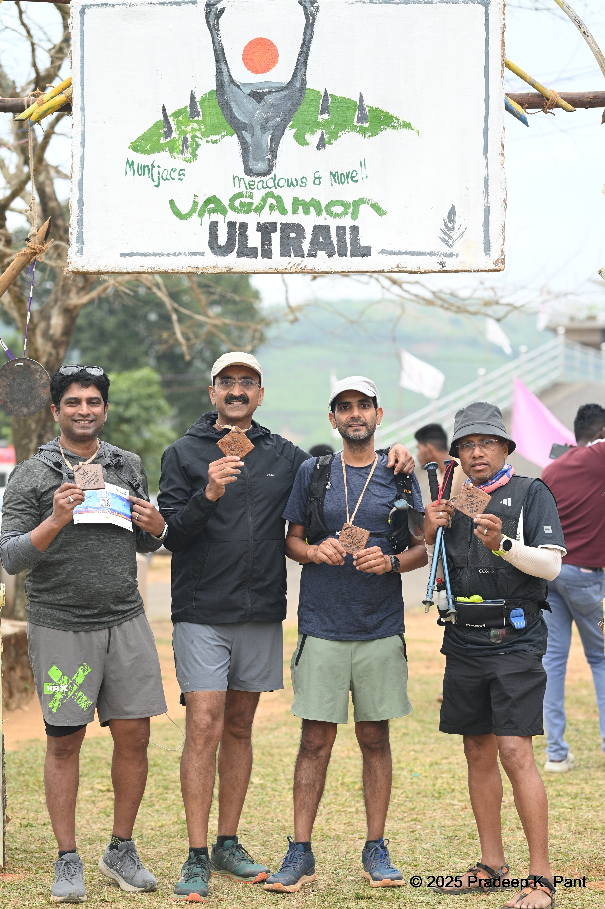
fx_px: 2145
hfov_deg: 16.1
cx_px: 302
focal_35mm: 85
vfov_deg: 23.9
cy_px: 454
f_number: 3.2
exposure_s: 1/500
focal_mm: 85
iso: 320
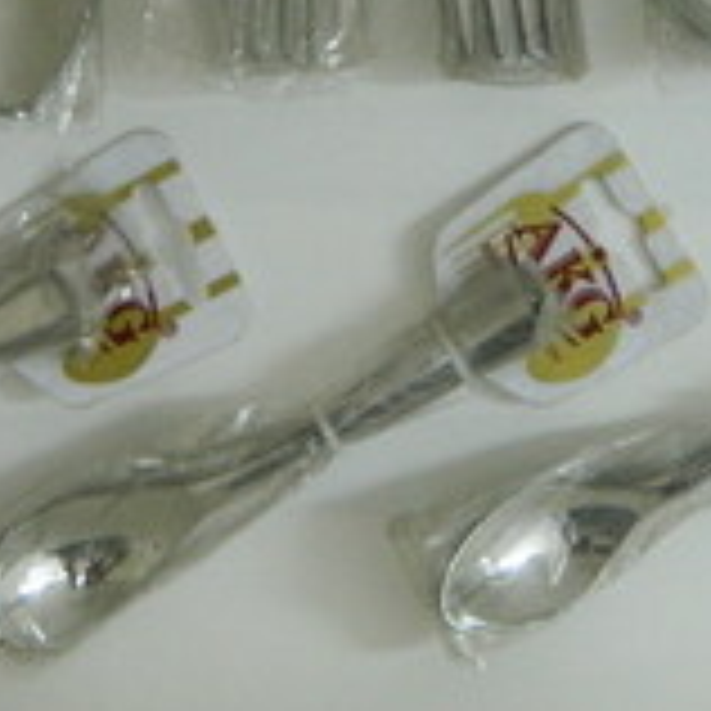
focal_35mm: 115
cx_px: 423
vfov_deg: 14.7
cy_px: -110
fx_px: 2672
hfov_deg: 15.1
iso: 400
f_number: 3.5
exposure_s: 1/15
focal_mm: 7.3
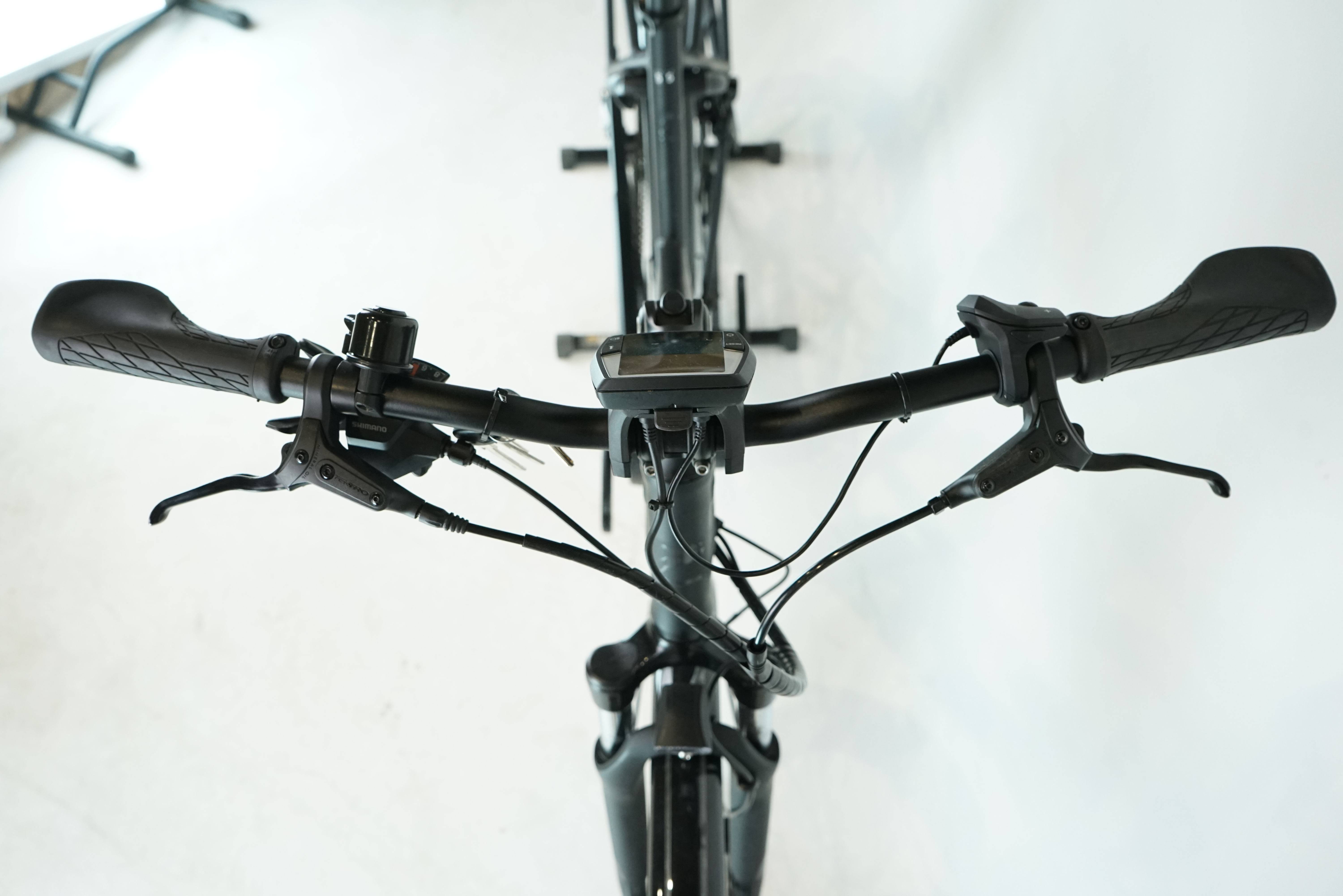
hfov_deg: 60.3
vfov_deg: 42.3
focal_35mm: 31
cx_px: 672
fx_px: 1156
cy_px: 448
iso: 2000
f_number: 5.6
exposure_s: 1/200
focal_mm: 31
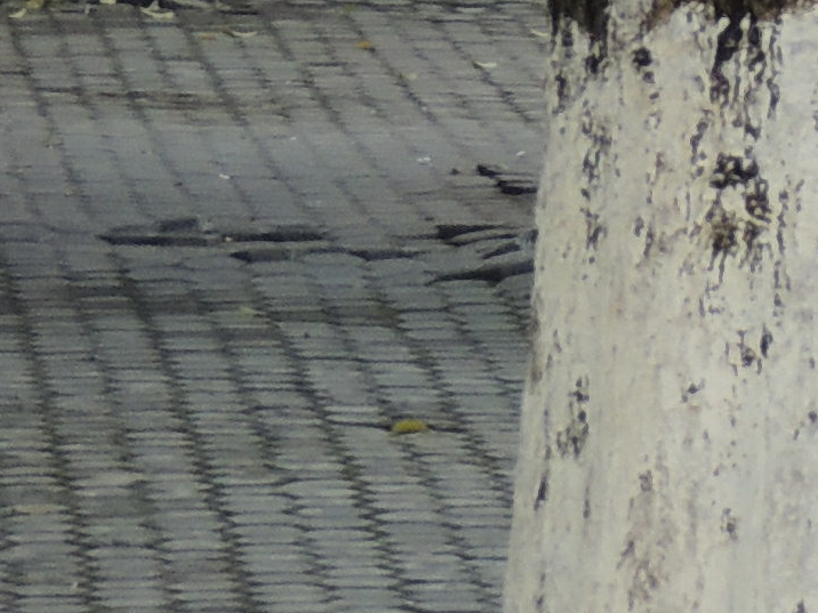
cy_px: -1037
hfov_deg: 4.1
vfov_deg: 3.0
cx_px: 1378
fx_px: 11414
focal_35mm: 483
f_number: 3.9
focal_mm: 13.3
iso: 100
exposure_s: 1/160
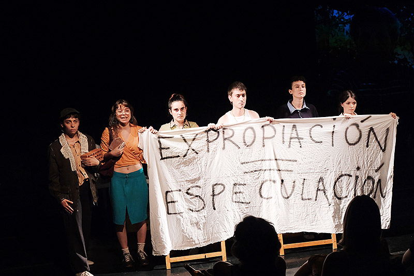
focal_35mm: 47
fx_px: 540
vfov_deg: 28.6
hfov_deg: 41.9
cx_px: 207
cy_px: 138
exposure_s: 1/250
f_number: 4
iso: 4000
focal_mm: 31
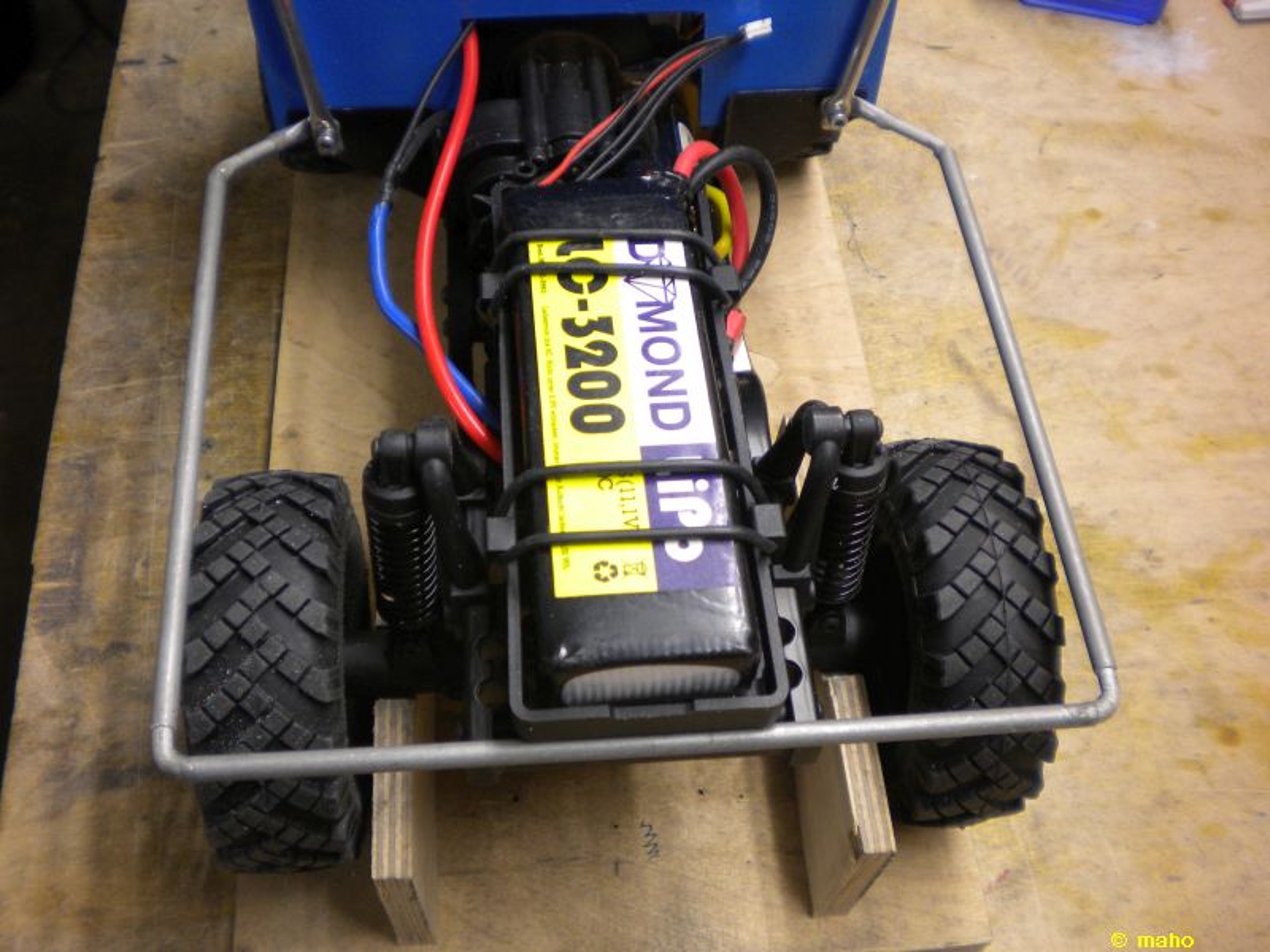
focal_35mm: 35
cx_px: 635
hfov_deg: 52.6
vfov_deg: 40.7
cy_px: 476
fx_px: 1284
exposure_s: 1/44.8
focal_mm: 6.3
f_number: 3.1
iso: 146
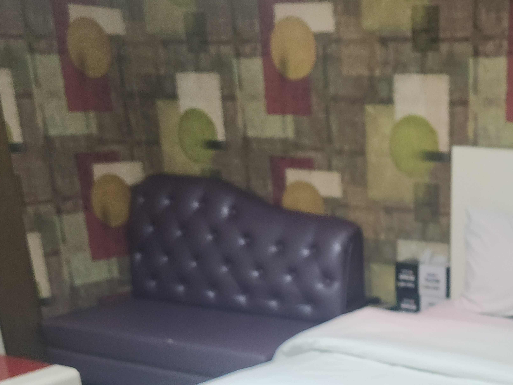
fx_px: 860
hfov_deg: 31.6
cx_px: 467
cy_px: 472
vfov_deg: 23.0
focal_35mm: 58
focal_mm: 5.4
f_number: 1.8
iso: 250
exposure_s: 1/40
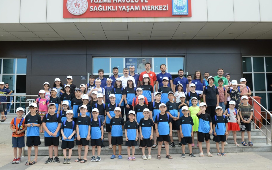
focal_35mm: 30
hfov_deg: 62.9
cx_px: 134
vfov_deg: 41.9
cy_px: 88
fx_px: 222
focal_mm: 29
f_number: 6.3
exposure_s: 1/500
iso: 640
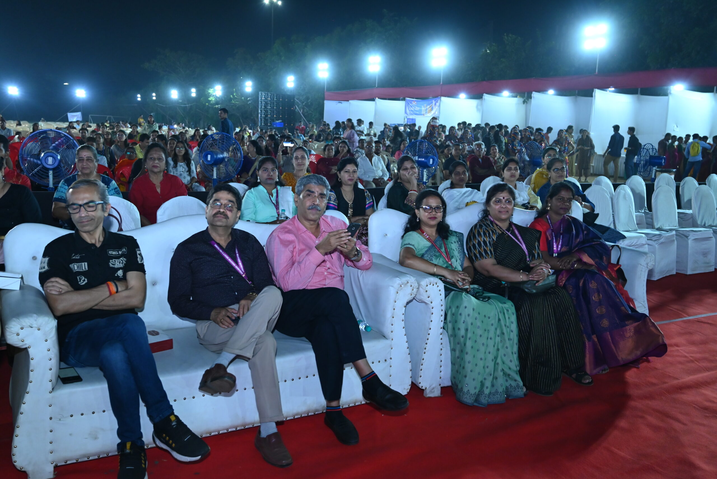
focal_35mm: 32
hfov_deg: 59.5
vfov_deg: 41.7
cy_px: 240
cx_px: 358
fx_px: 628
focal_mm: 31.5
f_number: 4
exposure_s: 1/160
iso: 2500
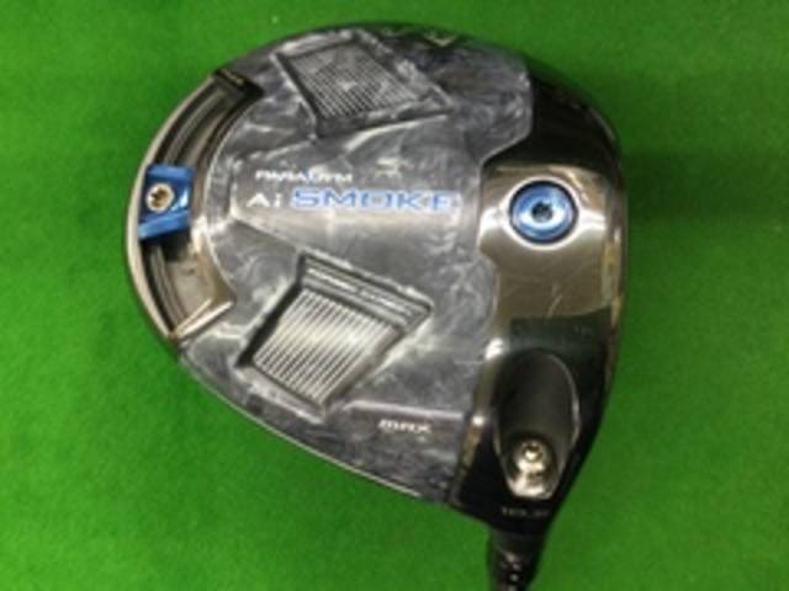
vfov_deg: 45.4
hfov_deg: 58.4
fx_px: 707
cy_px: 296
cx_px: 394
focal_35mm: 31
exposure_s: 1/30
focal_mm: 3.3
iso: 80
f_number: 2.4
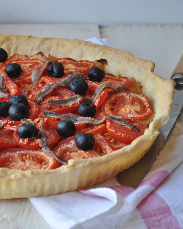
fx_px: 790
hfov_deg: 13.1
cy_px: 115
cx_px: 25
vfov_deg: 16.5
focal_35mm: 117
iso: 400
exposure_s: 1/60
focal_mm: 55
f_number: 6.3
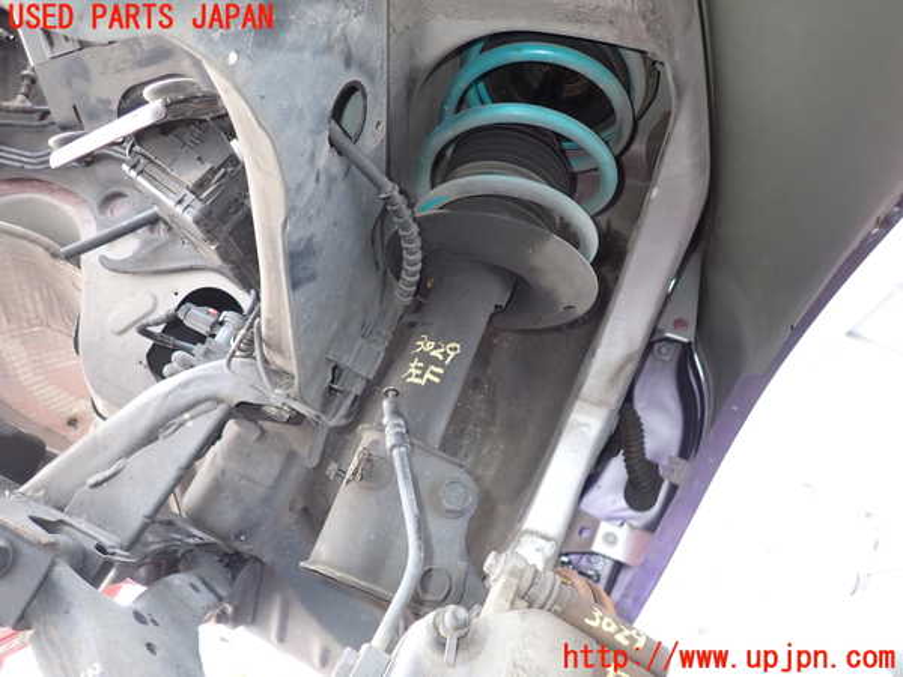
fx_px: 652
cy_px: 338
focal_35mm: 25
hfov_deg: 69.4
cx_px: 452
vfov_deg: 54.9
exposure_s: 1/30
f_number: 2
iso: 200
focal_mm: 4.5
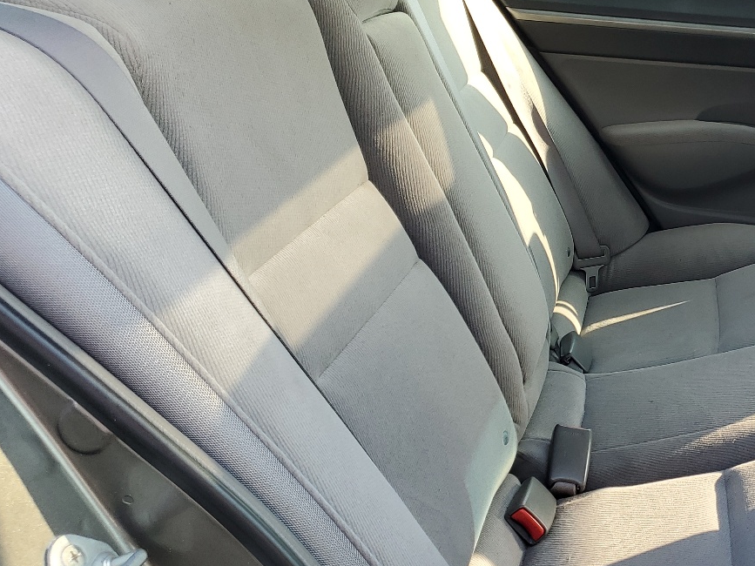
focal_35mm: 48
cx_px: 651
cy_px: 271
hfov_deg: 37.5
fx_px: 1047
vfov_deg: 30.3
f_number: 1.5
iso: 50
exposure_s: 1/250
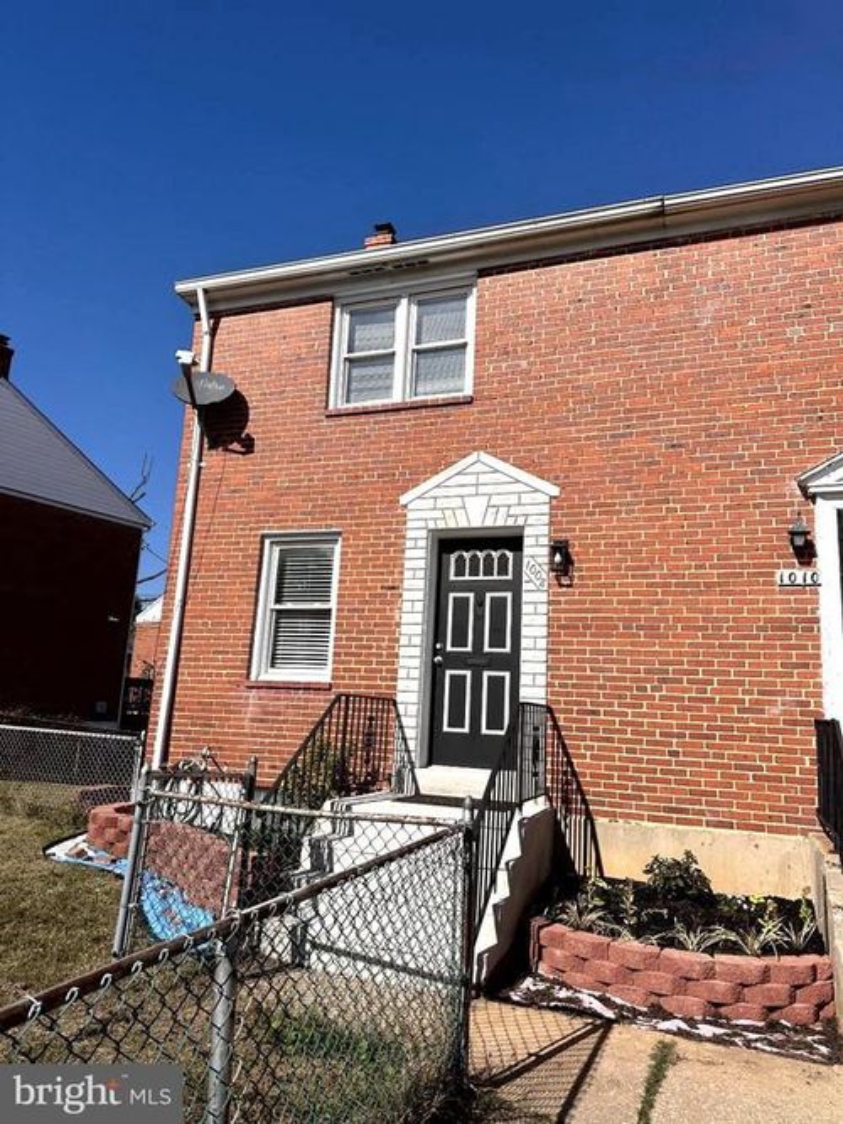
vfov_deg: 71.6
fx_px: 780
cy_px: 562
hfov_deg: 56.8
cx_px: 422
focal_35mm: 24
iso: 80
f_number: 1.78
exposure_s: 1/8197
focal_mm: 6.86
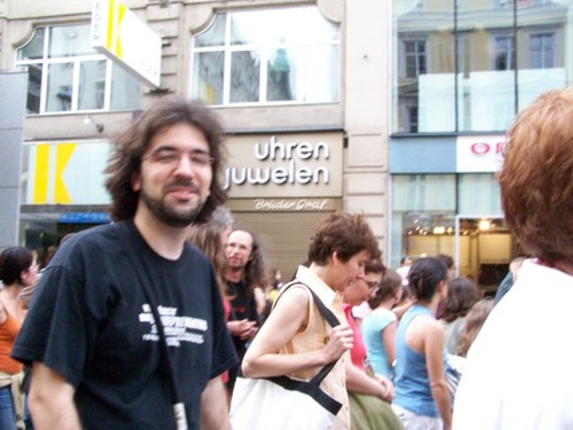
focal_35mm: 40
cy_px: 220
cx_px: 274
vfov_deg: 36.0
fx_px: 662
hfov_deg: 46.8
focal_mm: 6.3
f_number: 8
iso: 400
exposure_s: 1/40
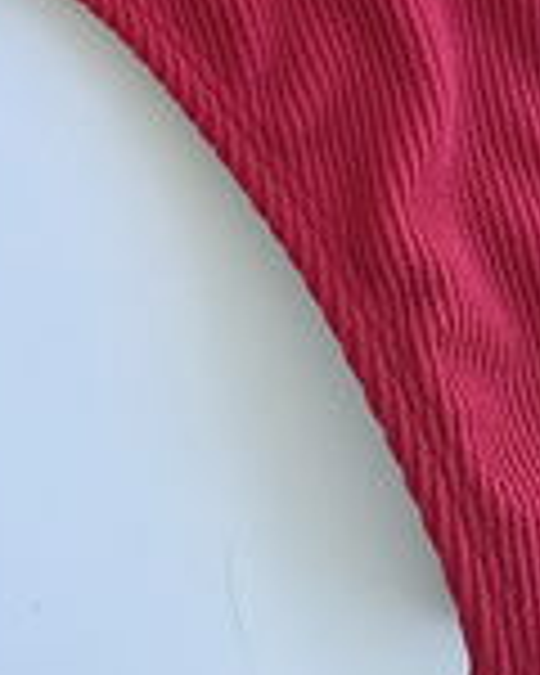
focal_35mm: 83
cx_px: -248
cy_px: -475
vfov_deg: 18.8
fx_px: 1658
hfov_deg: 16.9
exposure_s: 1/497
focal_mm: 6.76
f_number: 1.78
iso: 80
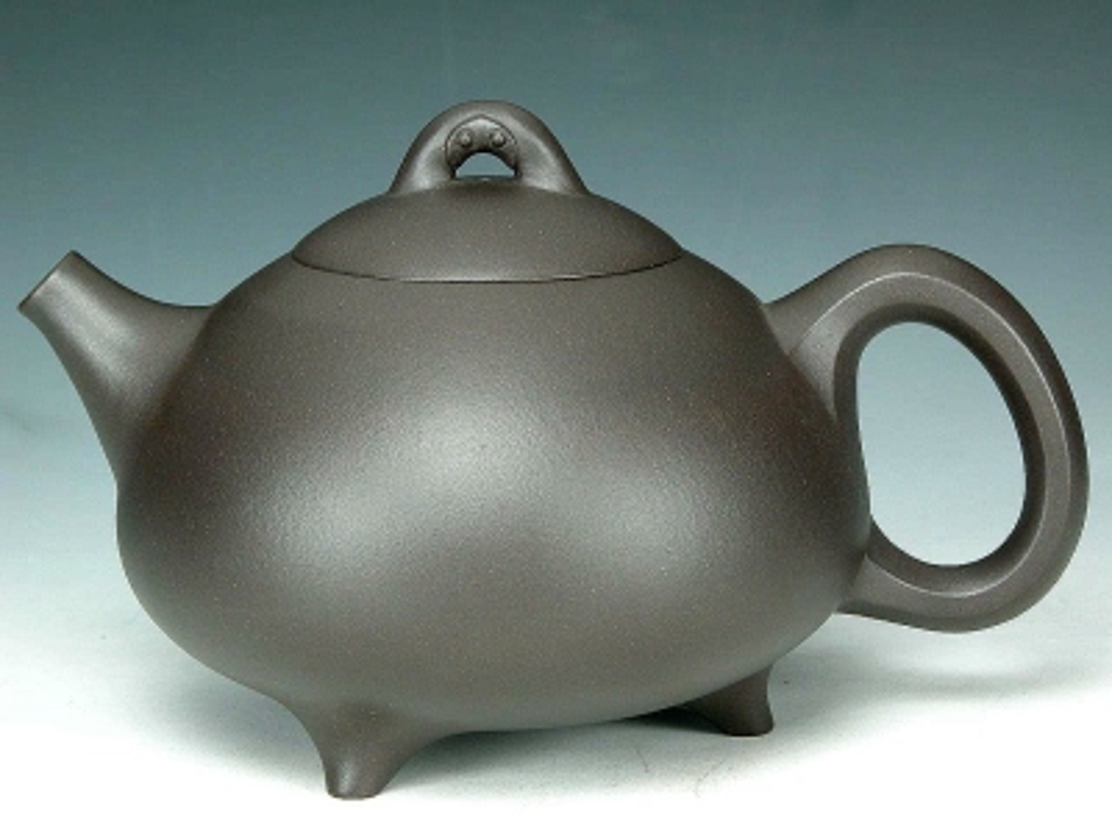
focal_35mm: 114
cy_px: 417
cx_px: 556
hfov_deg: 17.3
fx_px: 3662
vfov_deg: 13.0
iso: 100
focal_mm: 29.5
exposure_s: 1/4.6
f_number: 7.5
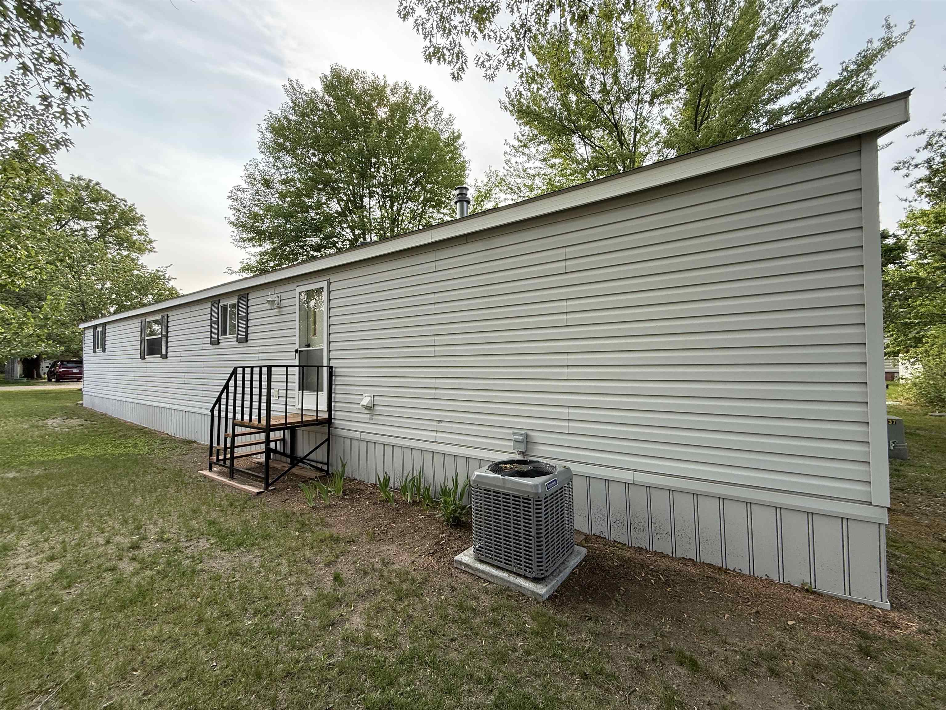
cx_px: 473
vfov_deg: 85.7
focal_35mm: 14
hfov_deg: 102.1
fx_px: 383
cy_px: 355
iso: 64
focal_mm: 2.22
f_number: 2.2
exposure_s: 1/498
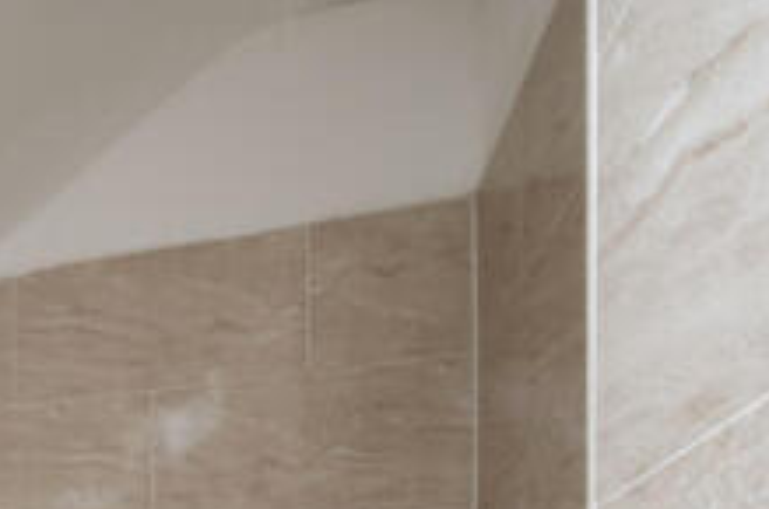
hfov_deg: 37.1
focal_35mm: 42
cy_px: 762
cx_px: -123
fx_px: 895
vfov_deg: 24.6
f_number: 16
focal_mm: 14
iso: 200
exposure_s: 1.3
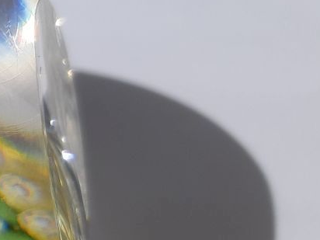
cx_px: -256
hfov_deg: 16.3
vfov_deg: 14.6
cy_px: 160
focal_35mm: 101
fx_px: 934
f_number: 1.7
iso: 40
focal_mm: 3.93
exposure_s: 1/3344
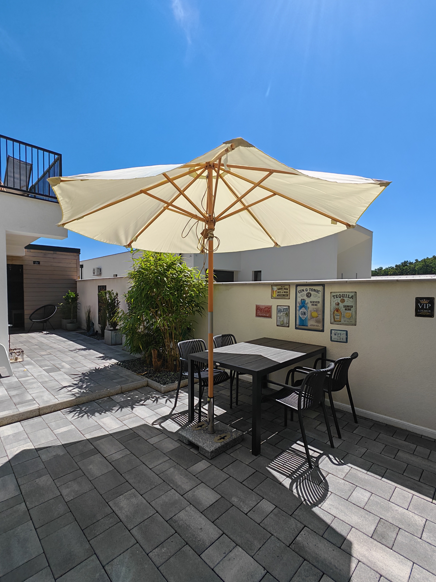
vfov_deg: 98.1
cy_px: 304
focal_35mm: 15
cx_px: 203
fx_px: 252
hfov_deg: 81.6
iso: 50
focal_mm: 1.82
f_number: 2
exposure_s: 1/1600
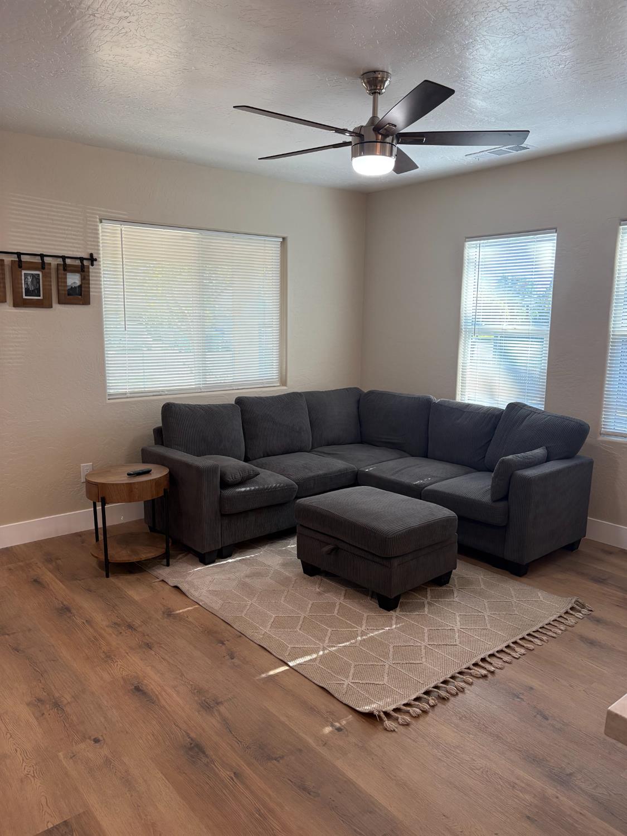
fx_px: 628
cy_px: 418
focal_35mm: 26
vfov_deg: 67.3
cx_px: 314
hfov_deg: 53.1
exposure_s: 1/156
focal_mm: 5.96
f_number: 1.6
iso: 125
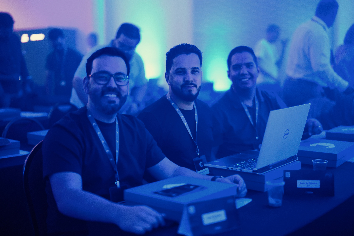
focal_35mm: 50
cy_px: 118
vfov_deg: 27.0
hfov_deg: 39.6
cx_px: 177
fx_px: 492
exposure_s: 1/160
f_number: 1.2
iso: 2500
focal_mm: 50
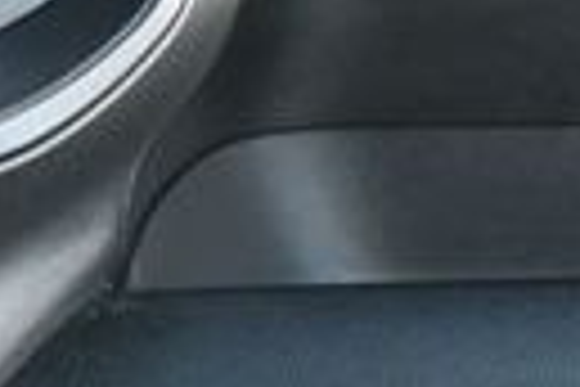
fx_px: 4438
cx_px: -625
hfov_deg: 7.2
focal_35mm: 275
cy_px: 126
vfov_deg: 5.0
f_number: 5.3
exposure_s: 1/125
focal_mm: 37
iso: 1100
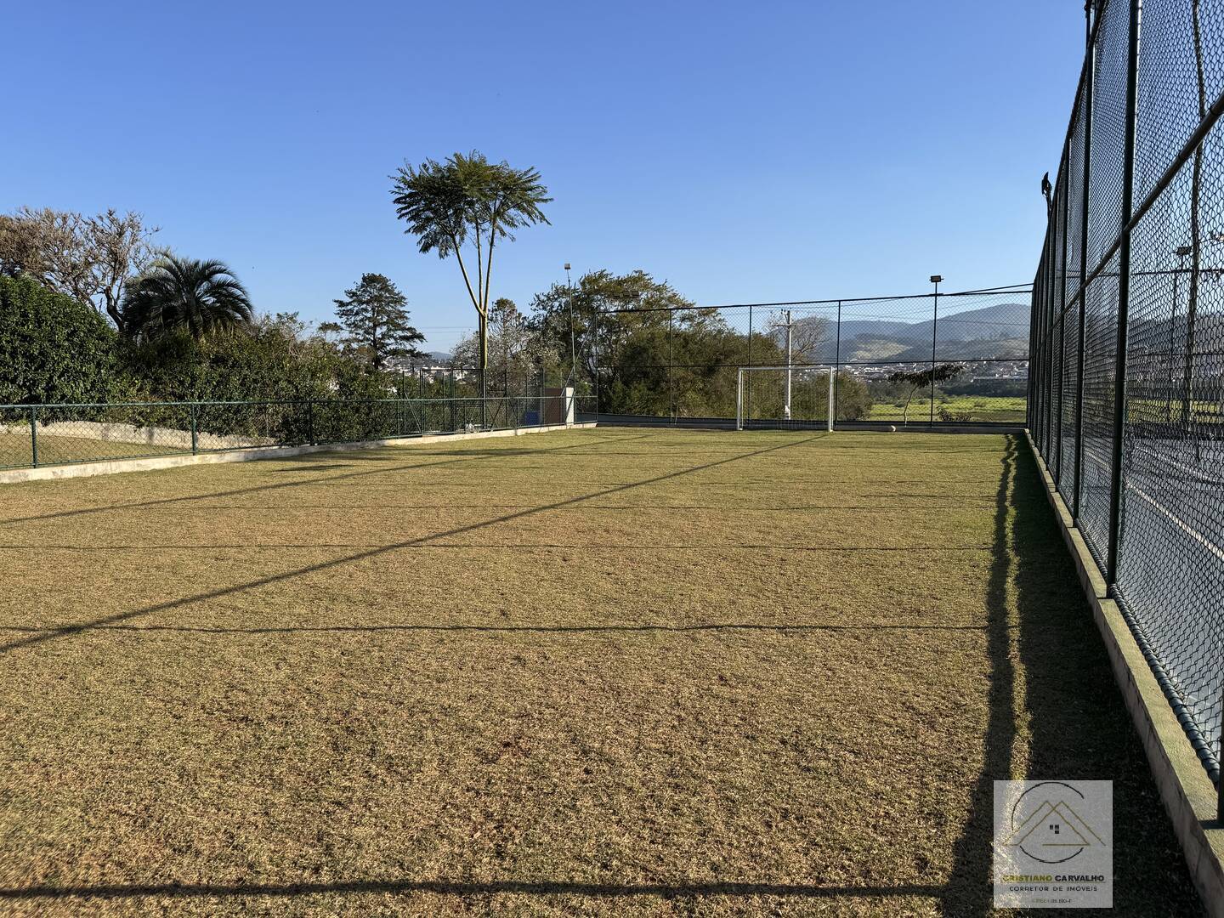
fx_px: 849
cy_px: 459
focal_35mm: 24
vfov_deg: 56.8
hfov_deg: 71.6
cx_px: 612
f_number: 1.78
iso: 80
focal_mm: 6.76
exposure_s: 1/3096
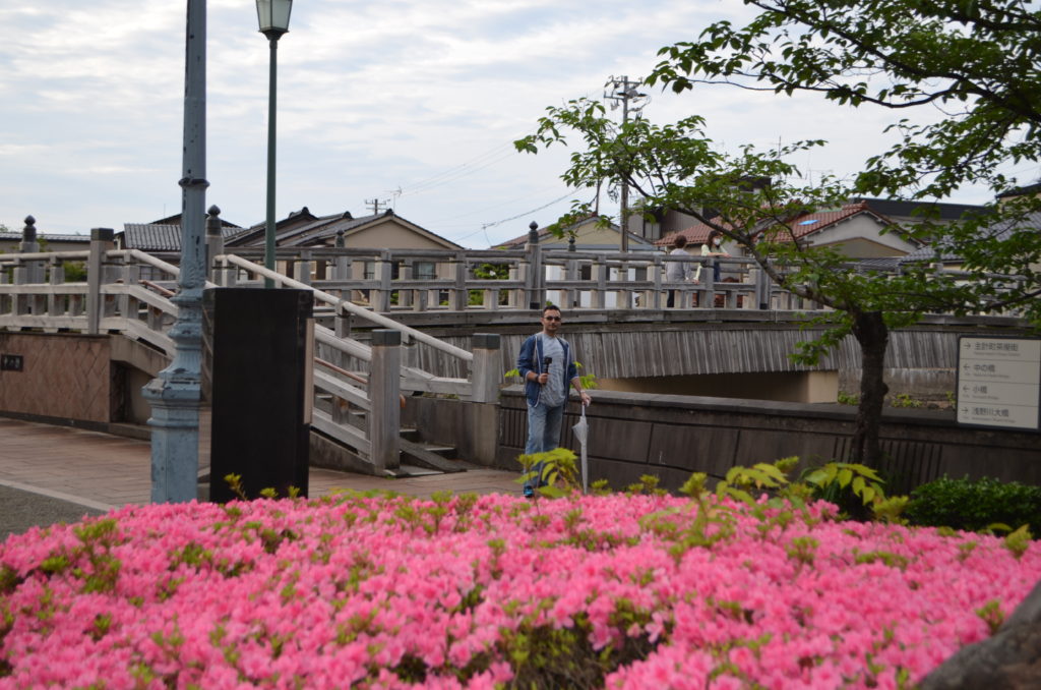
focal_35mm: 51
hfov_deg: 39.0
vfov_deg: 26.4
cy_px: 345
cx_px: 520
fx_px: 1472
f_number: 5
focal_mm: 34
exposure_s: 1/200
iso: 110
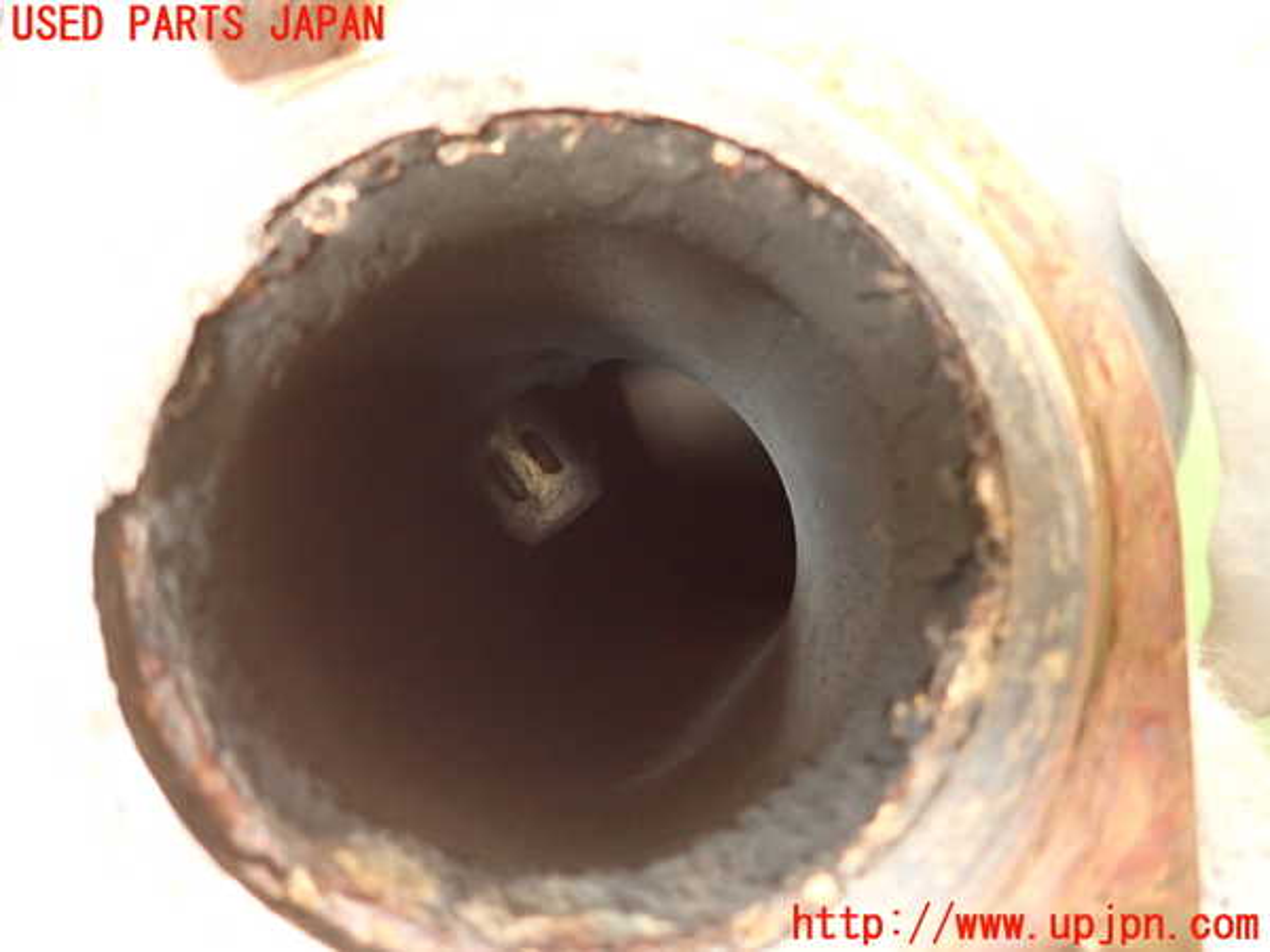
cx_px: 635
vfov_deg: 54.9
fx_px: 917
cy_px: 476
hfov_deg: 69.4
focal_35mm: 25
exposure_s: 1/30
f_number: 2
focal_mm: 4.5
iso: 640
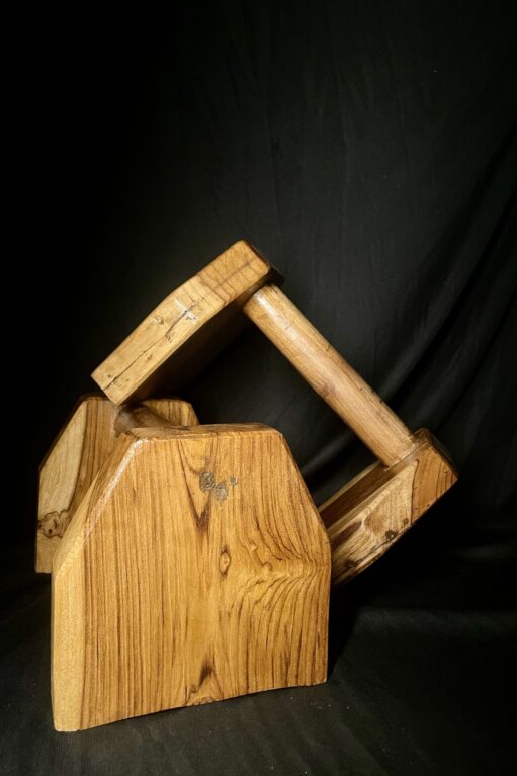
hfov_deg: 46.3
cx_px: 240
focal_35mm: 28
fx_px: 603
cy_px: 392
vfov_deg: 65.5
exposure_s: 1/50
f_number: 1.6
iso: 125
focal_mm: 4.2
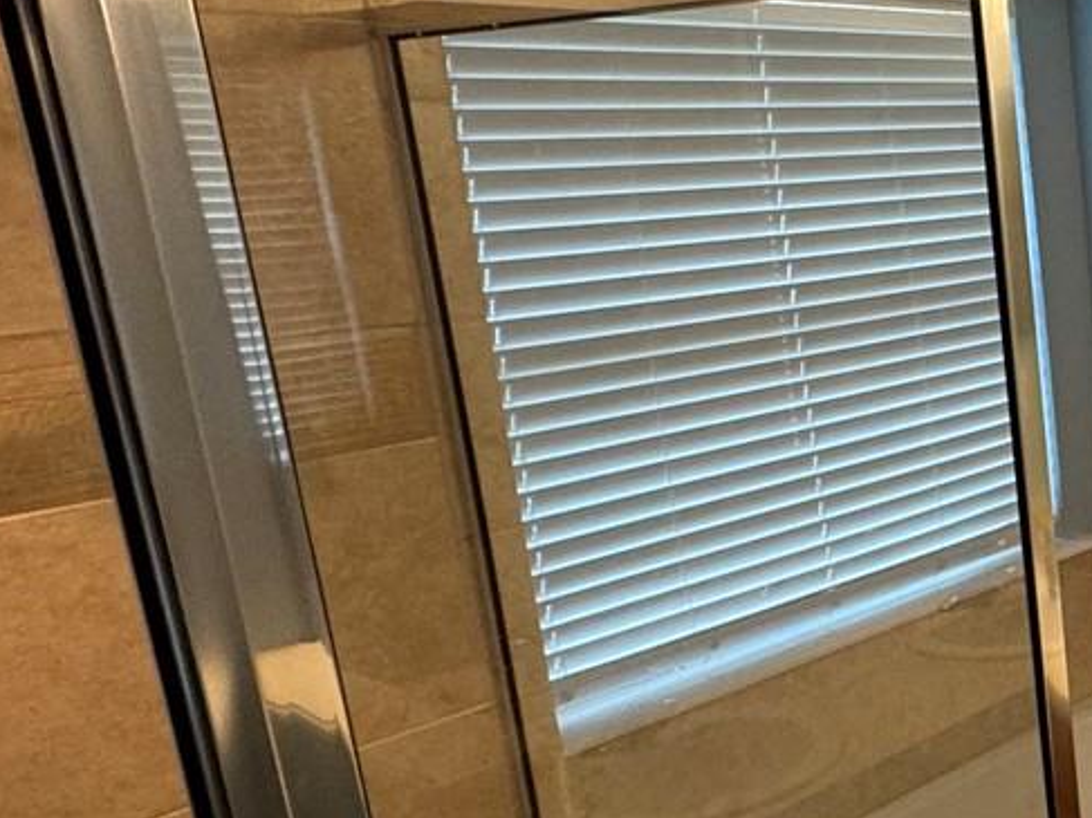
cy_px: 448
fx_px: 1451
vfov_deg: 31.5
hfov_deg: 31.8
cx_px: 1410
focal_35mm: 46
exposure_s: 1/120
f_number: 2.2
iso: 250
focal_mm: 2.22
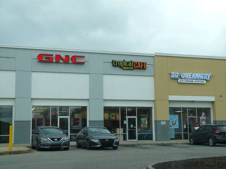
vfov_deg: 28.0
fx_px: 339
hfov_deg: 36.8
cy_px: 84
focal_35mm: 52
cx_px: 113
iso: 100
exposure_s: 1/160
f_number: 4
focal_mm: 8.5
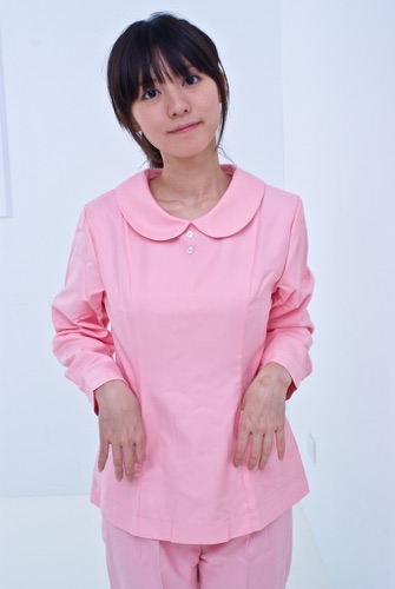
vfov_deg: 37.5
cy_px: 294
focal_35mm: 53
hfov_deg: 25.6
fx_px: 869
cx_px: 198
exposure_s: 1/100
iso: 160
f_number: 10
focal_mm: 35
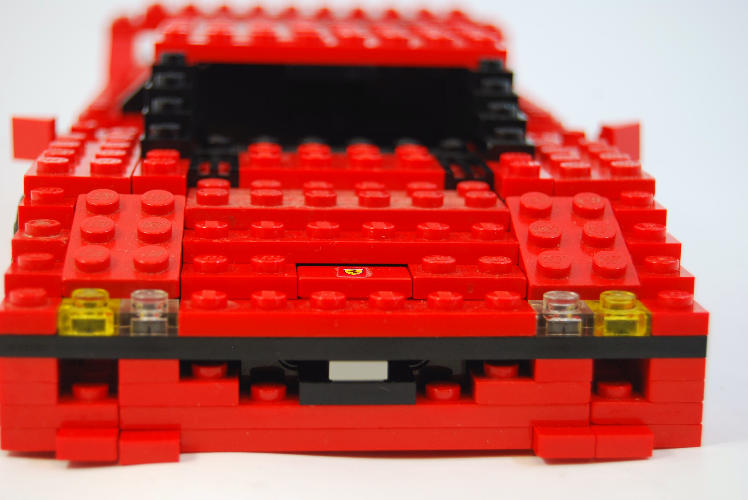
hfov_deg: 24.6
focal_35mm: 82
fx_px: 1716
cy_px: 250
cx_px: 374
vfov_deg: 16.6
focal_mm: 55
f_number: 5.6
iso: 220
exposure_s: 1/60
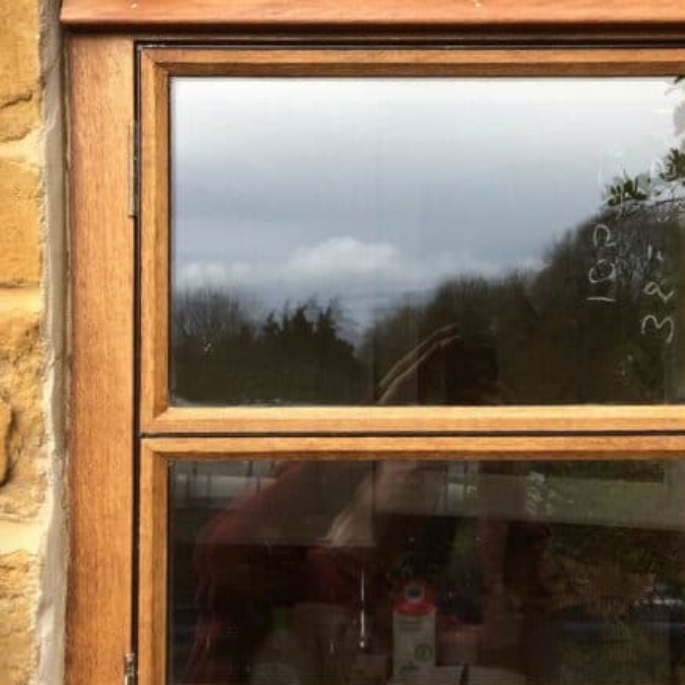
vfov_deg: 28.6
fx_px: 1343
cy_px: 323
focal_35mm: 60
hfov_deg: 28.4
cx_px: 477
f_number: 2.2
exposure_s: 1/414
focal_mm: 4.15
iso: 32
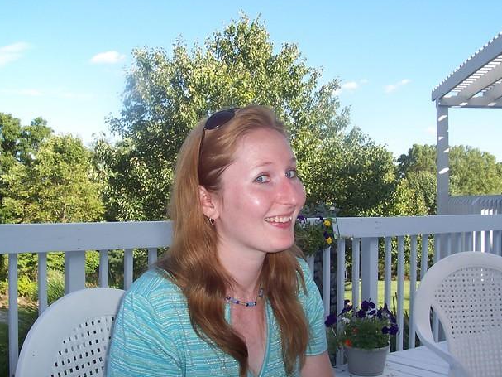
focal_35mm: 39
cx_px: 243
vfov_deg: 36.8
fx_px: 565
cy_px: 191
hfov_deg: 47.9
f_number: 5.6
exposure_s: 1/180
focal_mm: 5.6
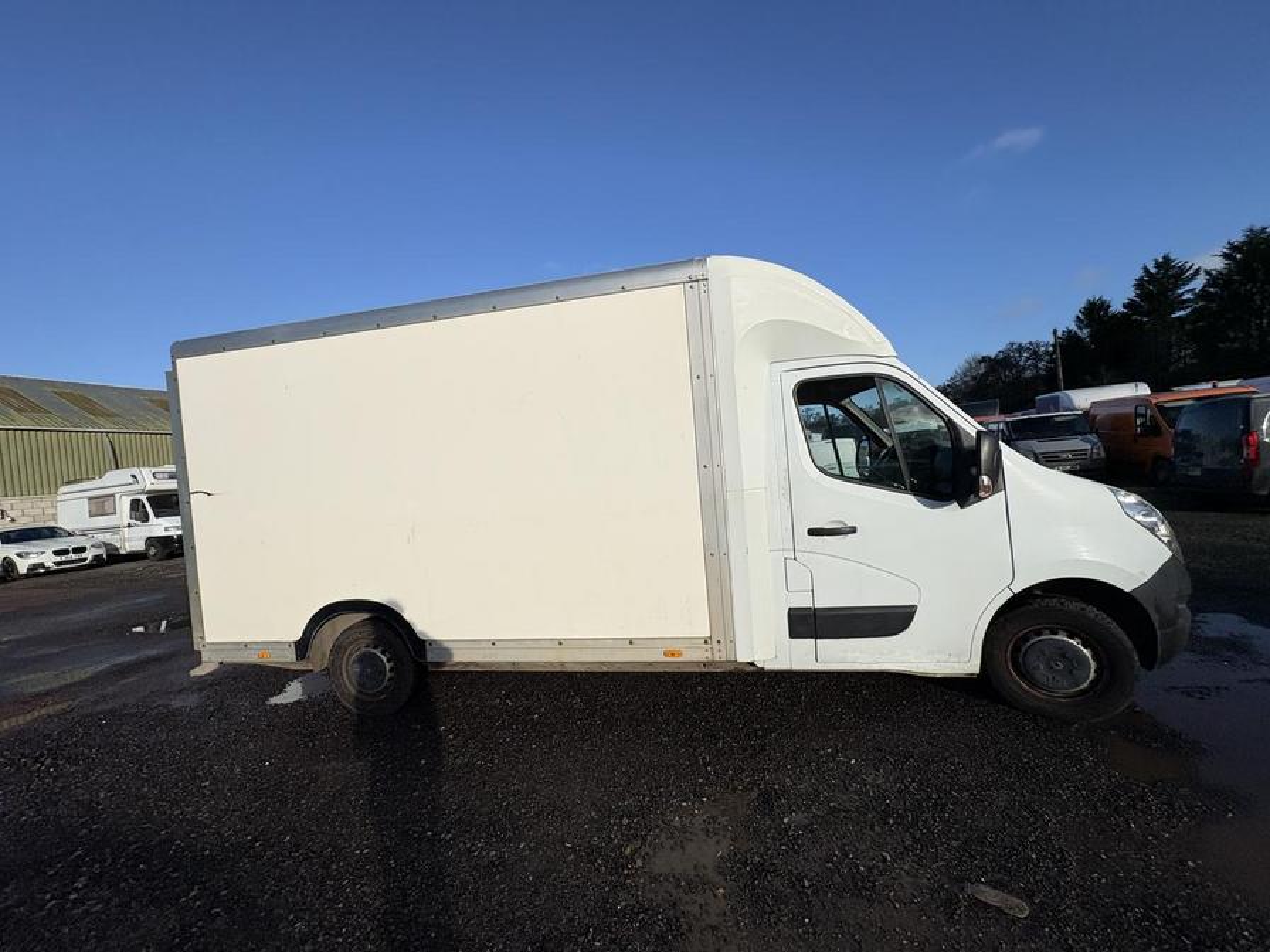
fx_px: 514
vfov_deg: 85.7
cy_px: 476
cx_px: 635
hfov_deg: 102.1
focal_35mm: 14
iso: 50
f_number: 2.2
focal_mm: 2.22
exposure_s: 1/3717
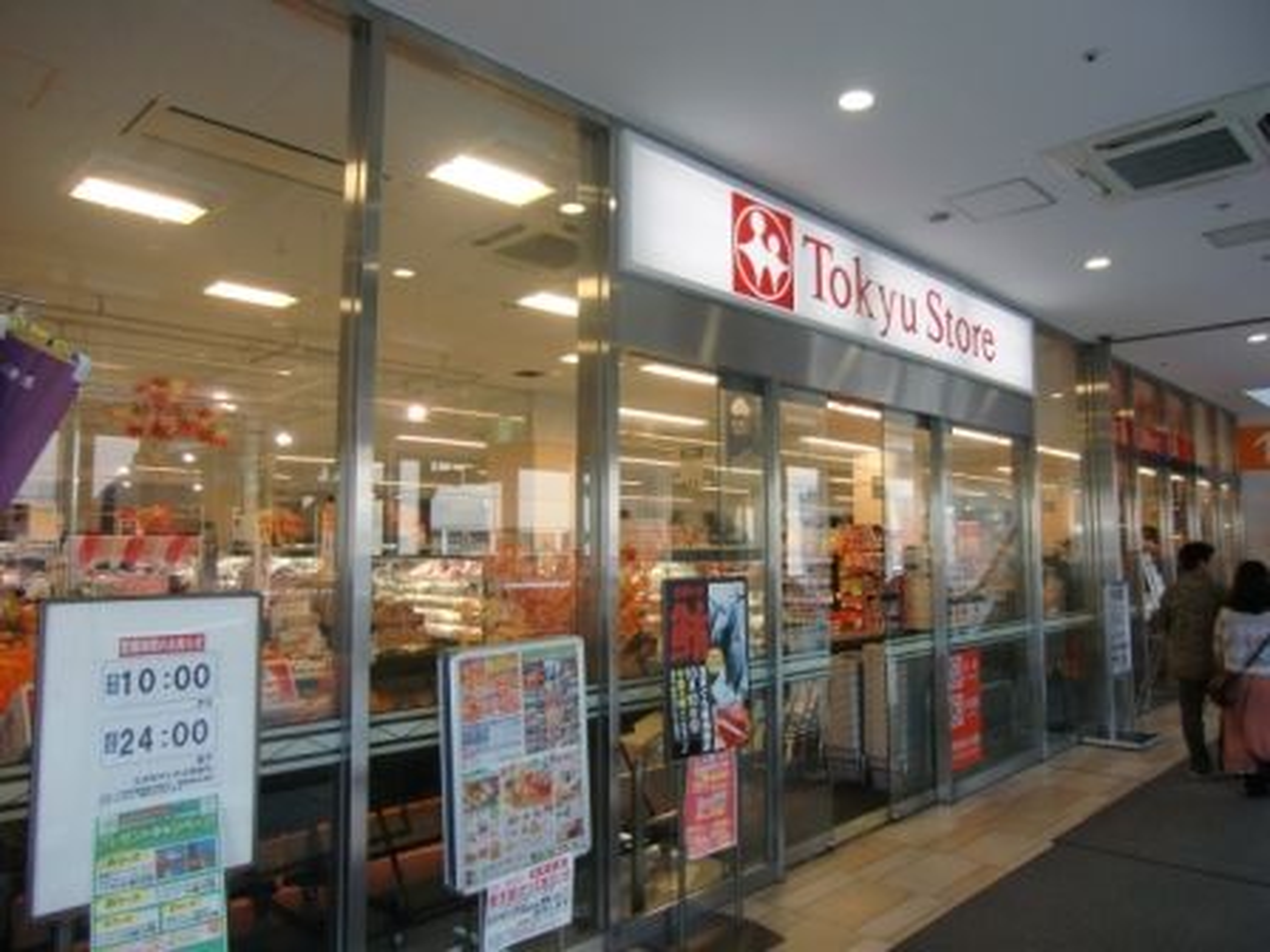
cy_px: 476
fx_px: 881
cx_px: 635
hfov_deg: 71.6
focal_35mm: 24
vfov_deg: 56.8
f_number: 3.2
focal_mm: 4.3
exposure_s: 1/60
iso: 100
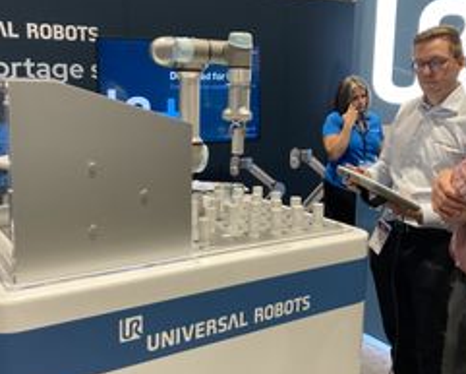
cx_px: 238
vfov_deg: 38.2
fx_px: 538
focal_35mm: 39
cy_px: 180
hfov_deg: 46.8
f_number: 1.8
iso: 125
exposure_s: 1/60
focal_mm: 3.99
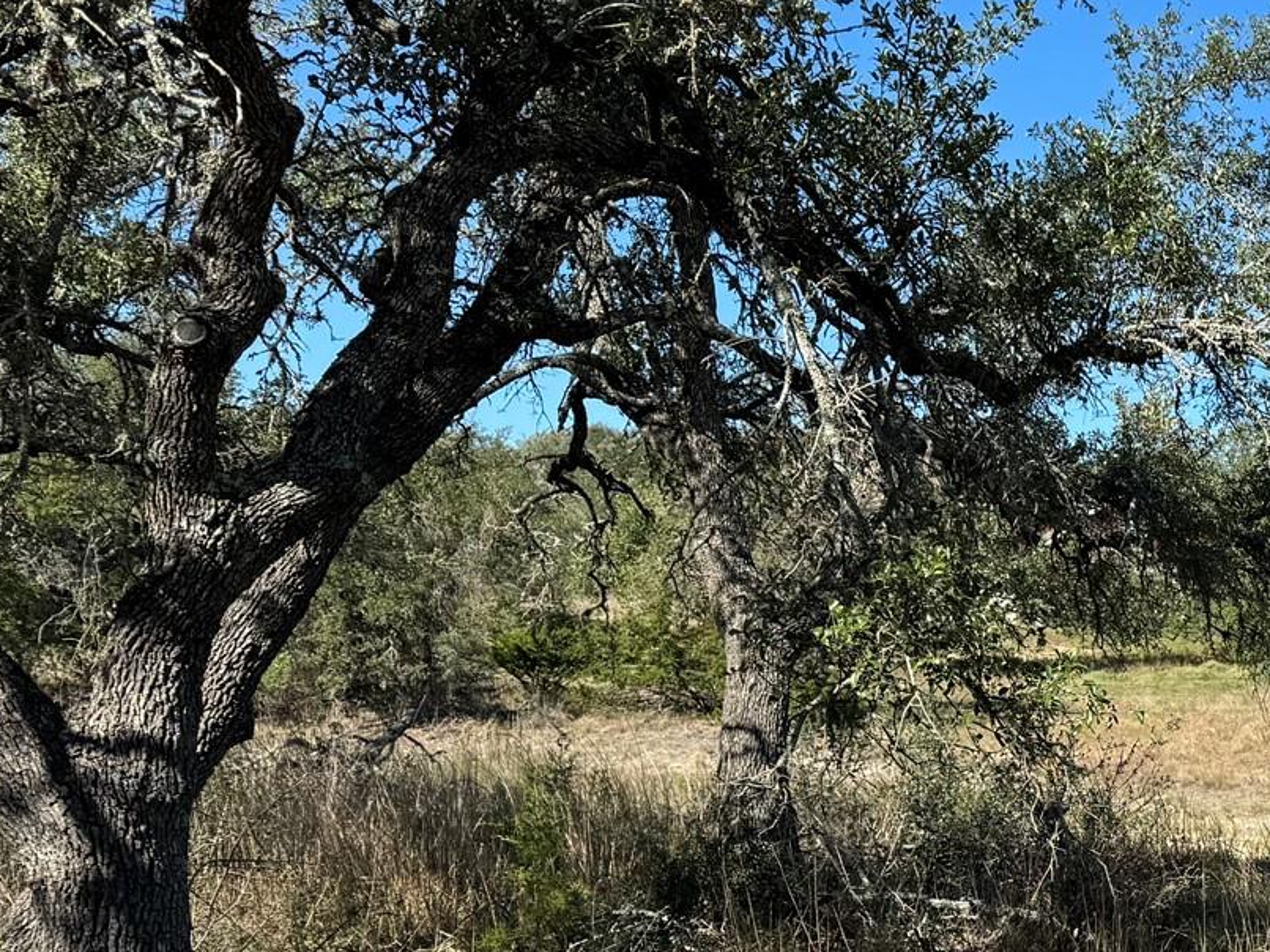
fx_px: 2237
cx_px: 1566
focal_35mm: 61
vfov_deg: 23.7
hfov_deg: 27.5
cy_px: 727
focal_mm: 6.86
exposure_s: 1/3096
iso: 80
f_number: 1.78
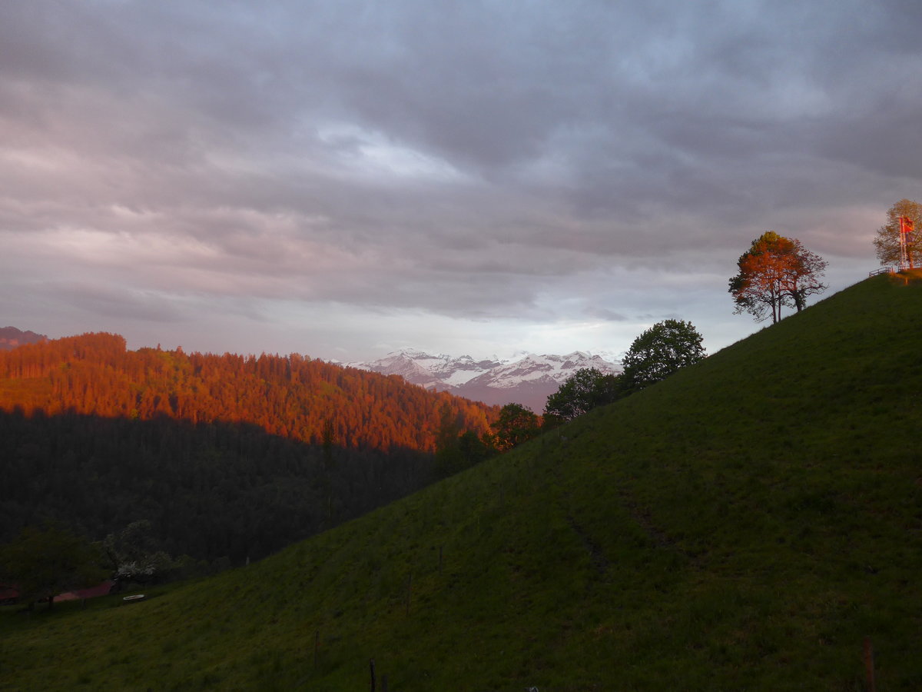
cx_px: 461
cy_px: 346
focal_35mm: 29
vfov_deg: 48.2
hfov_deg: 61.7
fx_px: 772
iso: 200
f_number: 2
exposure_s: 1/60
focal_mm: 6
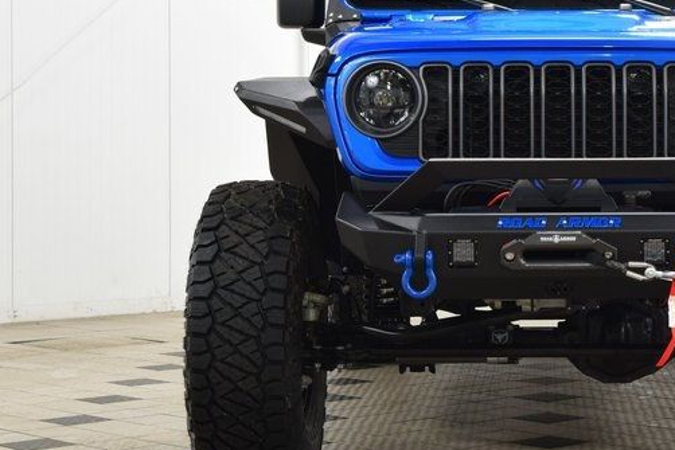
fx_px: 2007
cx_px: 559
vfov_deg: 12.8
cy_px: 175
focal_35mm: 107
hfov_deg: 18.9
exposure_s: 1/15
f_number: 6.3
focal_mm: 35
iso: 720
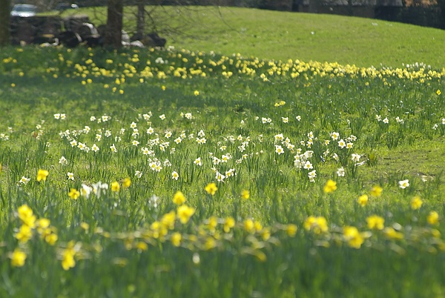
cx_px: 222
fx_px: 3714
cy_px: 149
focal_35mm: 300
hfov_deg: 6.9
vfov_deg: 4.6
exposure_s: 1/250
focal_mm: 200
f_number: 4
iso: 100
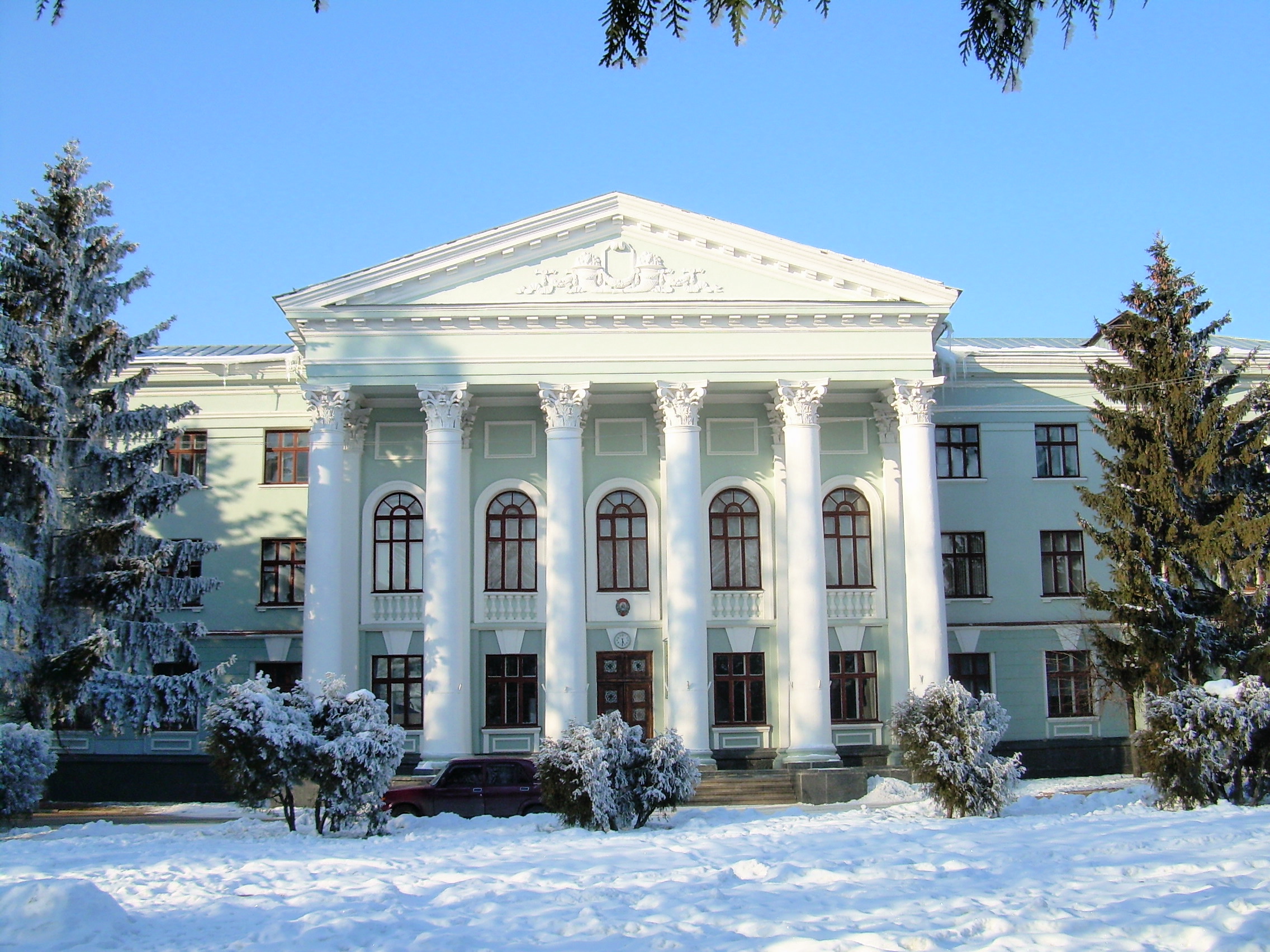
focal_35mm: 38
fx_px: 1394
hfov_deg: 49.0
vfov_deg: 37.7
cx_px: 635
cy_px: 476
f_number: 4.6
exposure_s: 1/297
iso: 50
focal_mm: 6.3
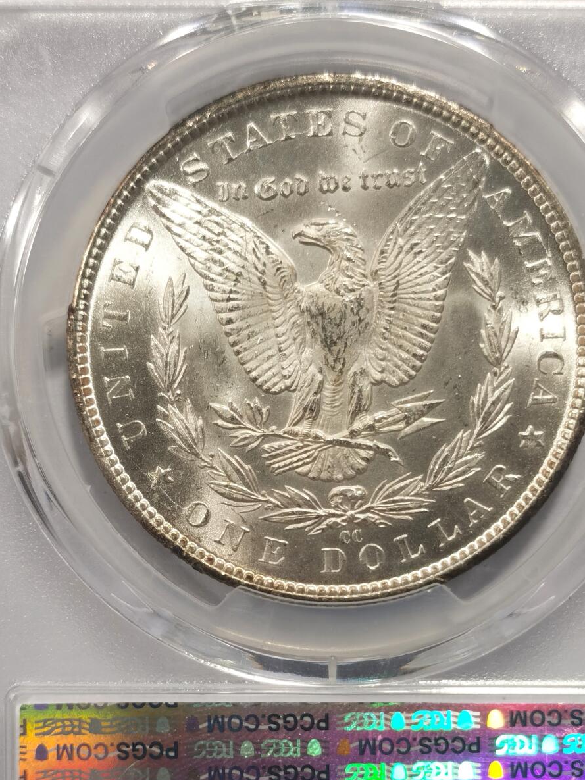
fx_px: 1847
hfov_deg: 18.0
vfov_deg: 23.8
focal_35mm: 82
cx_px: 328
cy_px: 504
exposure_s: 1/100
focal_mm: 5.56
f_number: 16
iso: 80
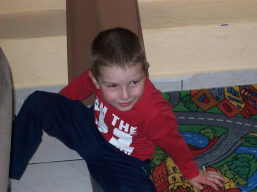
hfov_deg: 18.2
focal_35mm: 108
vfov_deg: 13.7
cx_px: 128
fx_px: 802
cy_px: 96
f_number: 4.8
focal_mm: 18
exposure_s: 1/128
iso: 200
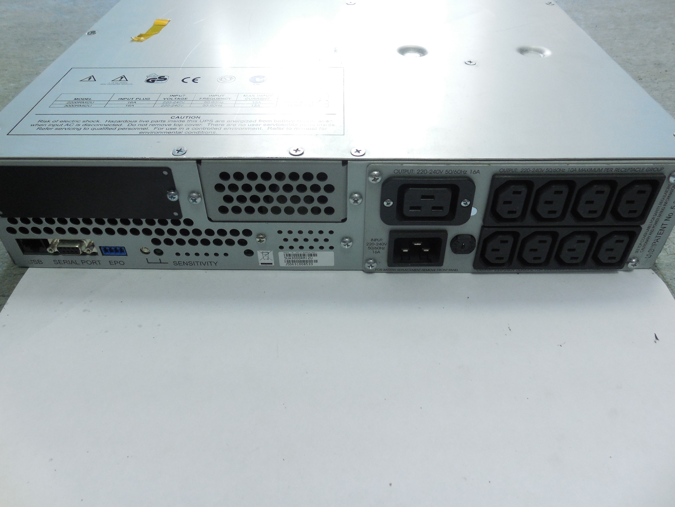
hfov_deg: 67.3
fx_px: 507
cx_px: 338
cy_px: 254
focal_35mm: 26
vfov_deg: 53.1
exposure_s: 1/30
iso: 280
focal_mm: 4.6
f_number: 3.5
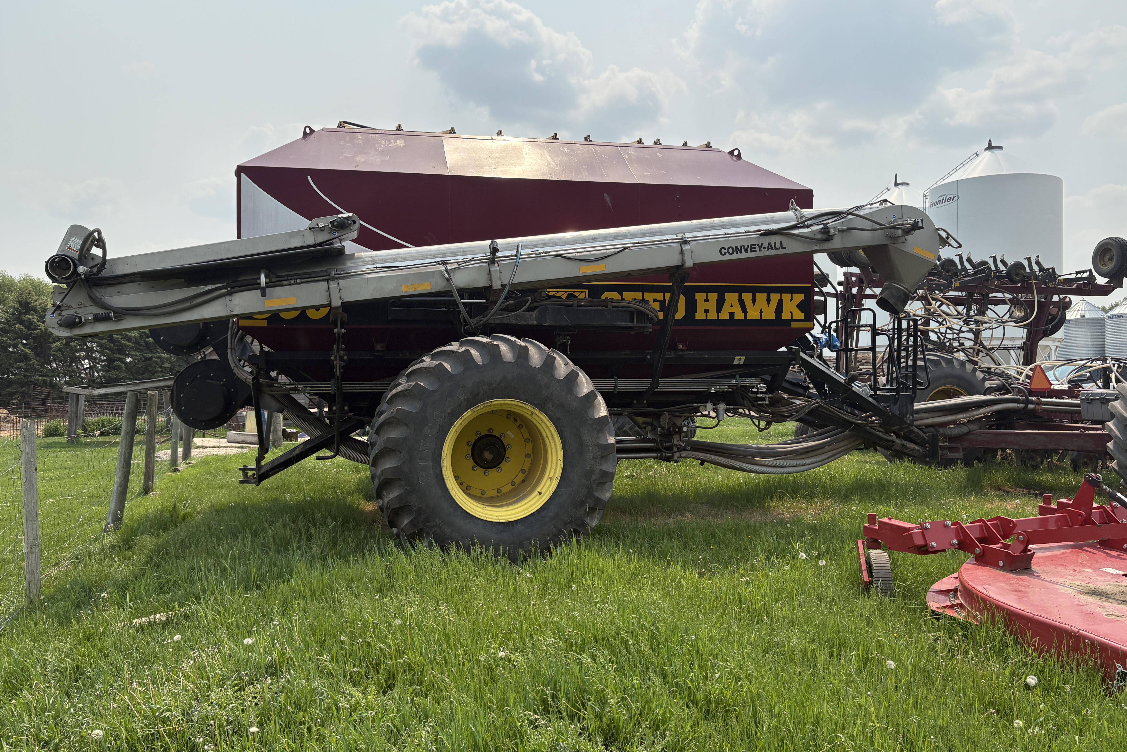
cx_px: 571
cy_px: 361
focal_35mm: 28
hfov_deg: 65.5
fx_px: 877
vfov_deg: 46.4
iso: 50
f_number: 1.6
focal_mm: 5.96
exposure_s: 1/5348
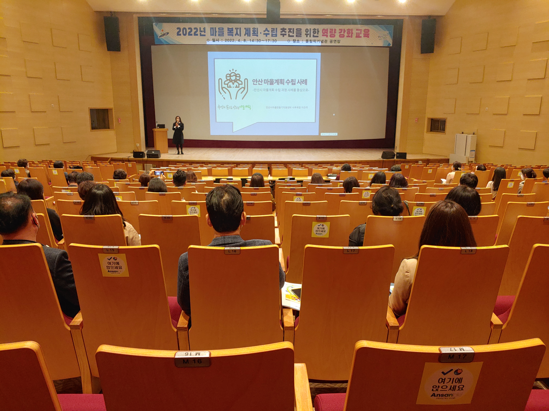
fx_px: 396
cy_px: 206
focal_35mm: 25
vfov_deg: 54.9
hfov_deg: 69.4
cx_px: 274
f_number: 1.5
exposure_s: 1/30
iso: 200
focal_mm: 4.23
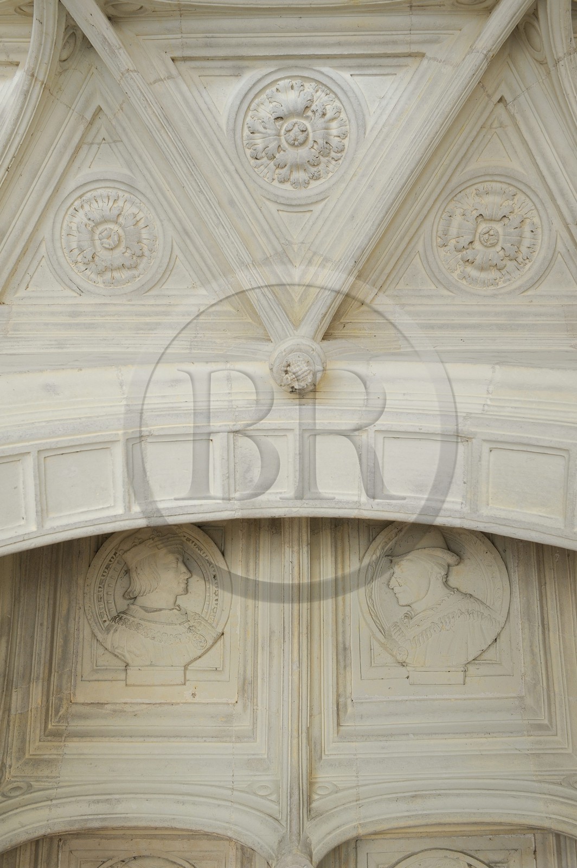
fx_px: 771
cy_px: 434
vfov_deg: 58.8
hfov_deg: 41.0
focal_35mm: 32
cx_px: 288
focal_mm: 32
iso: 400
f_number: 5.6
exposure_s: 1/50
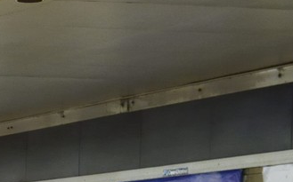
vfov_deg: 5.2
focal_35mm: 248
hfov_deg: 8.0
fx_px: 1979
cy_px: 395
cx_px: -349
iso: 1600
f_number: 5.6
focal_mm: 50
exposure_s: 1/125
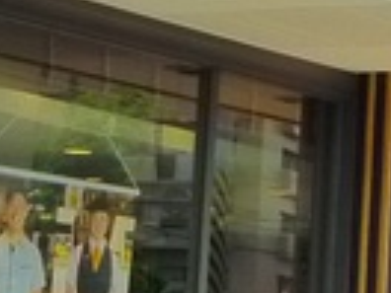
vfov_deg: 5.9
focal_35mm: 249
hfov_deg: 7.9
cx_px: 515
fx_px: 2813
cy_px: -31
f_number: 4
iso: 400
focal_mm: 10
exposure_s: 1/800
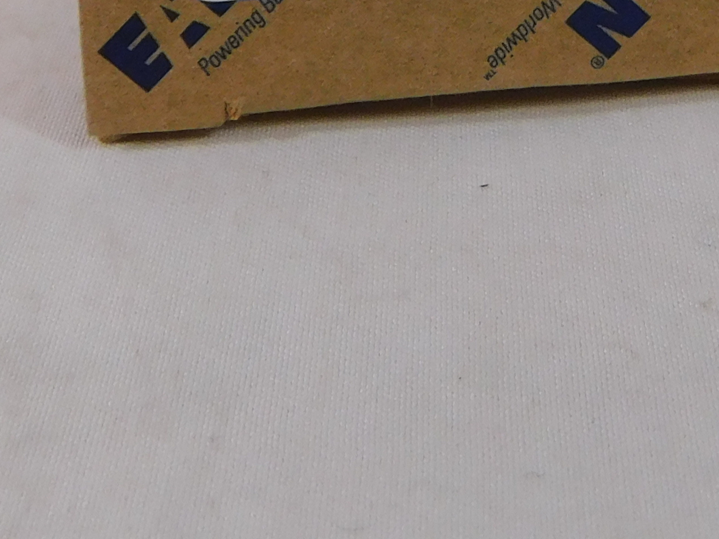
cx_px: 546
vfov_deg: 15.7
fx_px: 1744
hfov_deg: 23.0
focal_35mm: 84
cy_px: -334
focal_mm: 4
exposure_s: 1/30
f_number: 3
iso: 180
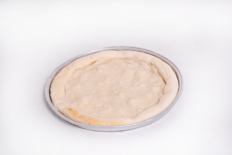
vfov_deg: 18.2
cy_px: 78
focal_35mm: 75
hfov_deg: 27.0
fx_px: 483
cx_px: 116
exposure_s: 1/100
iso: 500
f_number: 8
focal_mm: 50
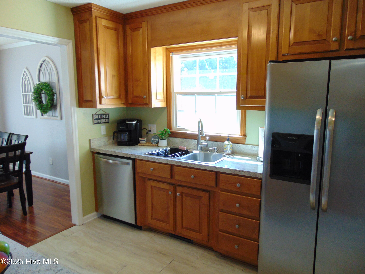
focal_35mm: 25
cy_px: 137
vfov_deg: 54.9
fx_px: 264
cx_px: 182
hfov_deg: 69.4
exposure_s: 1/30
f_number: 3
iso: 160
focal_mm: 4.5
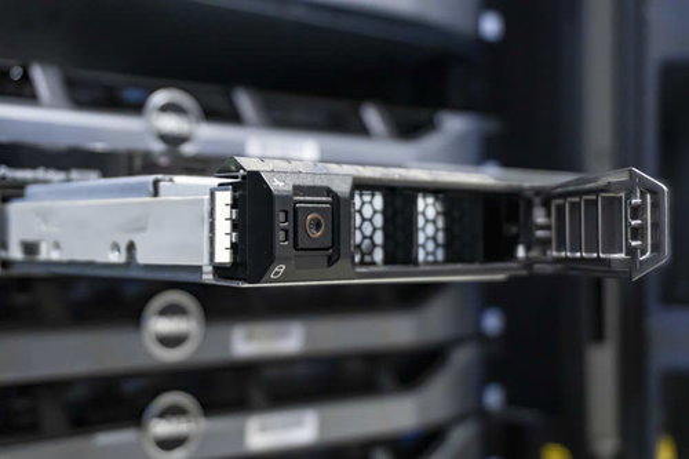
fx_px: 976
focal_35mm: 51
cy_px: 230
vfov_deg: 26.5
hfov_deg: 38.9
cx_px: 344
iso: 6400
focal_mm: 34
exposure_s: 1/40
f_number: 5
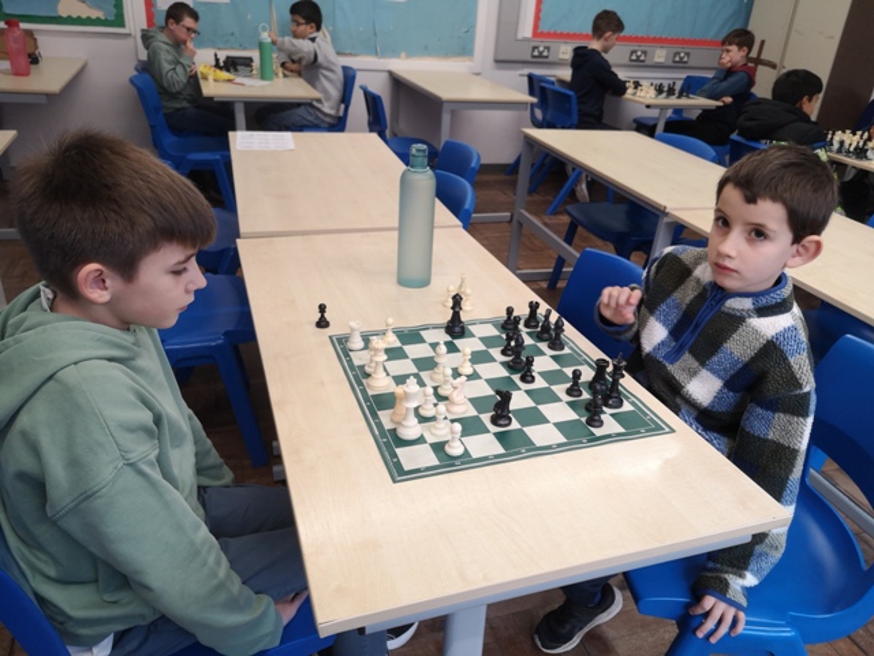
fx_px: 682
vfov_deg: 51.4
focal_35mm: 27
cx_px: 437
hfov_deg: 65.3
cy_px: 328
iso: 100
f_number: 1.8
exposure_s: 1/100
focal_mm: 3.95
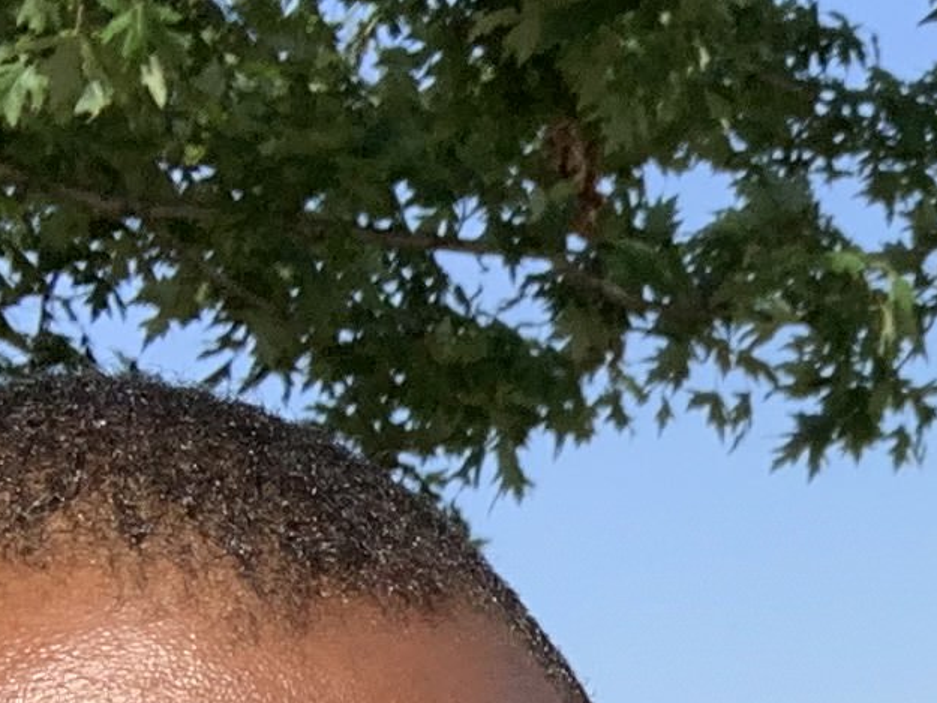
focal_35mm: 158
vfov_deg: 9.1
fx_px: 4278
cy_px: 1085
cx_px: 1660
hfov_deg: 11.6
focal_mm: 2.87
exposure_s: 1/844
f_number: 2.2
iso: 16
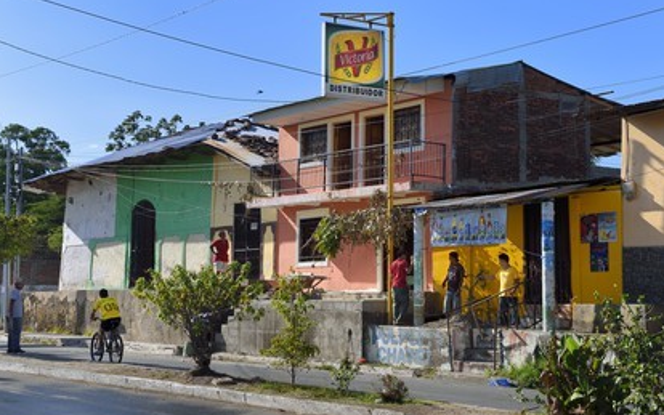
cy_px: 202
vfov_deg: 21.7
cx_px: 330
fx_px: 1086
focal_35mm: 60
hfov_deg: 34.0
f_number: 14
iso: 200
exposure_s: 1/160
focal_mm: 58
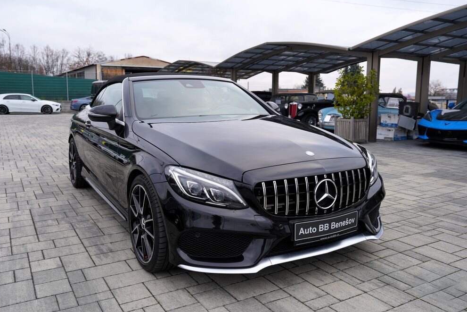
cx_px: 227
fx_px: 402
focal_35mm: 31
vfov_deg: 42.3
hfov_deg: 60.3
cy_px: 157
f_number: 5
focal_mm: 30
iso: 100
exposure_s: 1/100
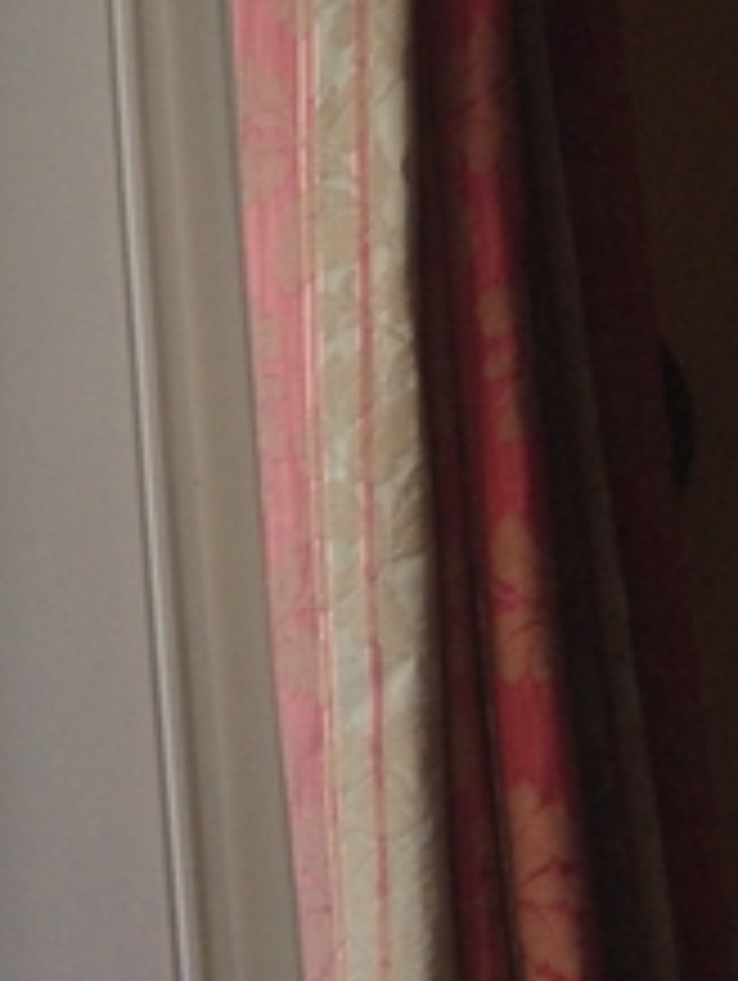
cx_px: -603
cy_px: 58
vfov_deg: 16.0
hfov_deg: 11.4
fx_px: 3433
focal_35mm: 121
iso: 80
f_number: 2.4
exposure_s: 1/120
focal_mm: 4.12
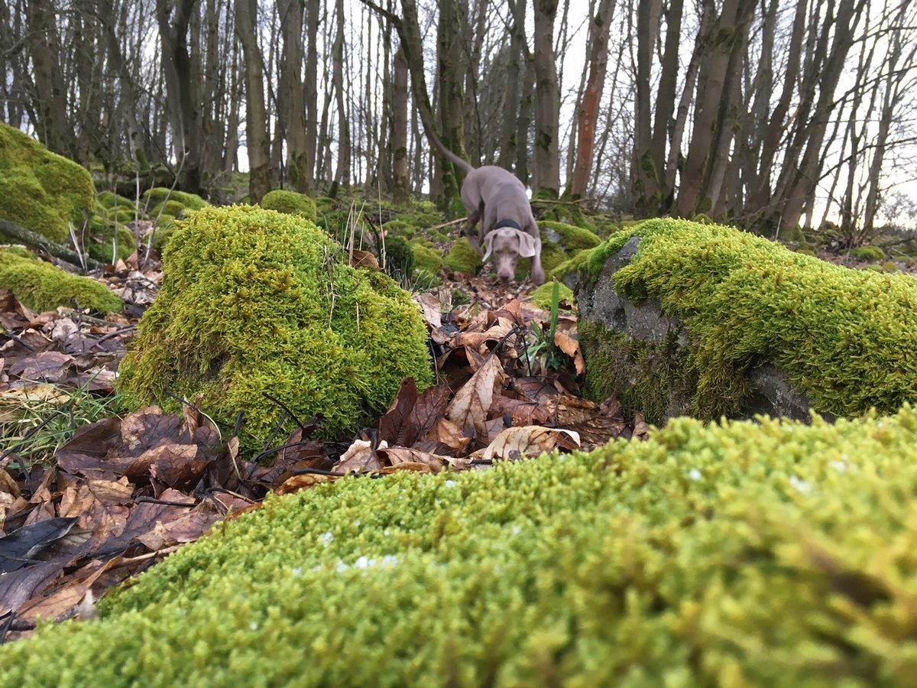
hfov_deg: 61.7
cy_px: 344
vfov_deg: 48.2
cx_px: 458
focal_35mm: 29
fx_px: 768
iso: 32
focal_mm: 4.15
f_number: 2.2
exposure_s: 1/33
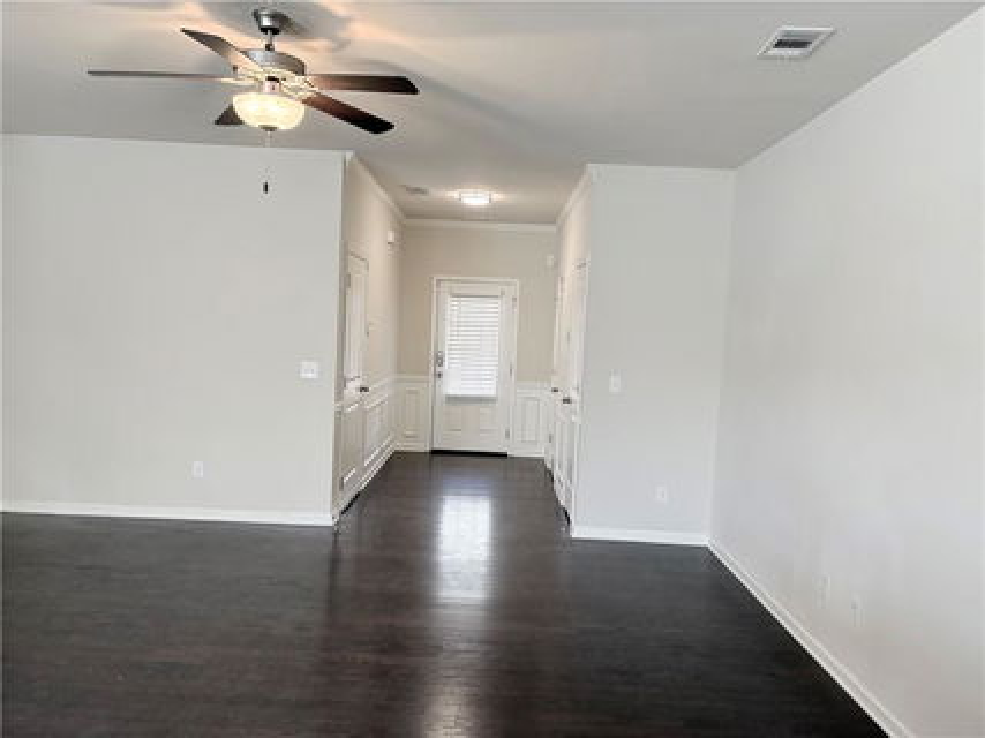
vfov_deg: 53.0
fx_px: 740
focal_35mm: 26
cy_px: 369
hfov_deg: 67.3
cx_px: 492
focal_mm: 5.96
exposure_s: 1/120
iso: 250
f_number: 1.6
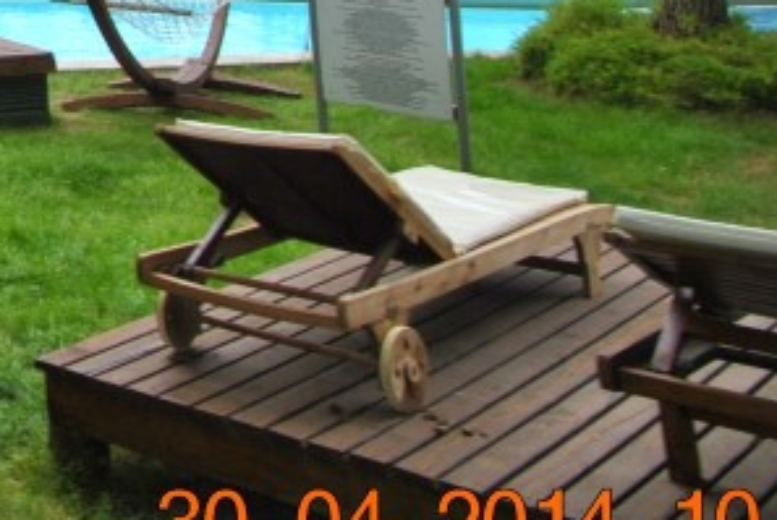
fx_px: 1254
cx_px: -315
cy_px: -329
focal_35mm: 58
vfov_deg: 19.4
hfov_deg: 26.9
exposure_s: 1/200
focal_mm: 10
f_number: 4.5
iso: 100
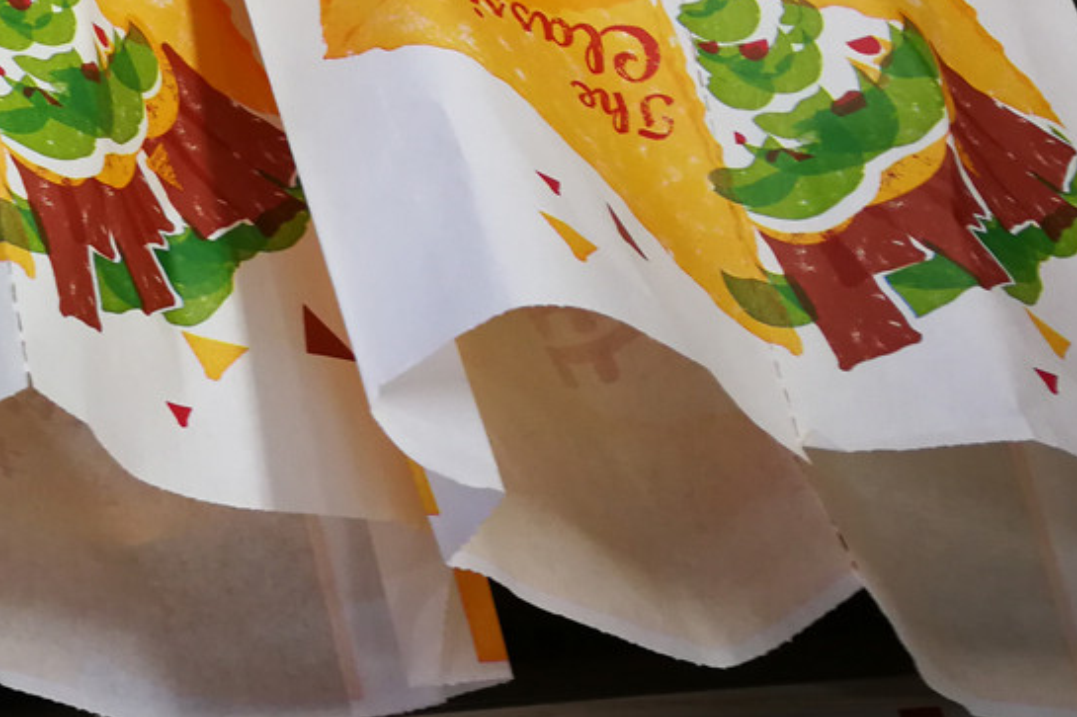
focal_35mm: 66
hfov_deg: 27.7
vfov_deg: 20.1
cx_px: -130
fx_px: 1974
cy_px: 40
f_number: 2.2
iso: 160
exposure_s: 1/33.3
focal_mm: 3.95
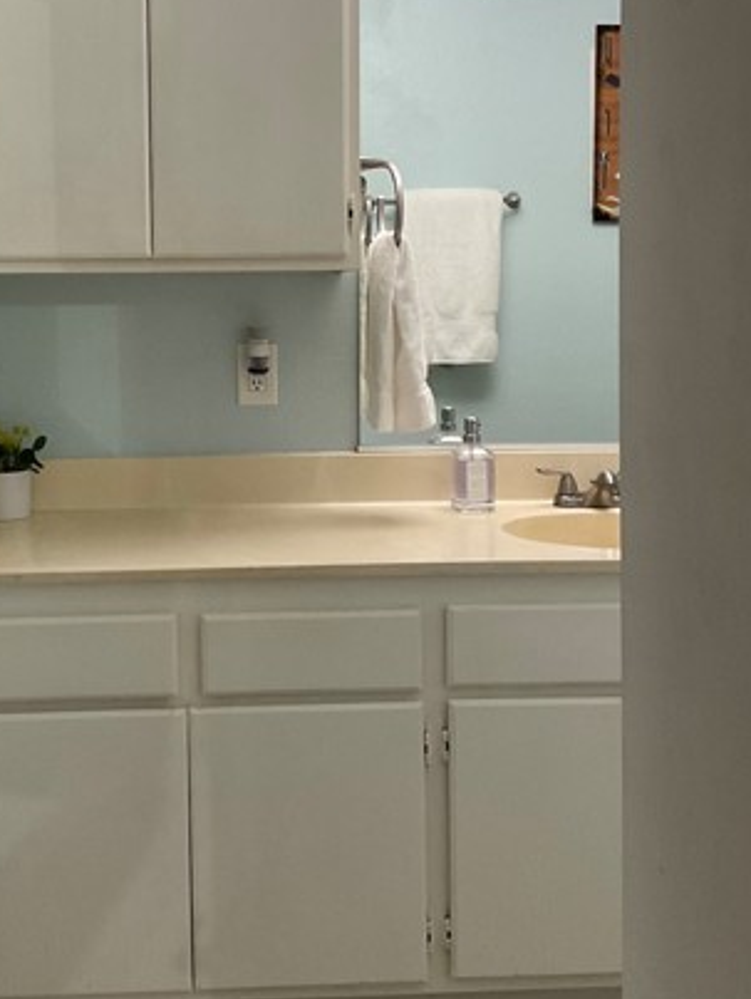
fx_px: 1329
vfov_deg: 40.7
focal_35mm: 46
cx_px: 221
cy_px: 340
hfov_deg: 31.2
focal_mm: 3
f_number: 1.8
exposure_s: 1/60
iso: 125
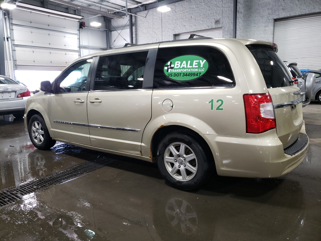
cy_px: 120
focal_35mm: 26
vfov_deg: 53.1
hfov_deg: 67.3
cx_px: 160
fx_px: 241
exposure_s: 1/60.2
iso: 129
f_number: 1.5
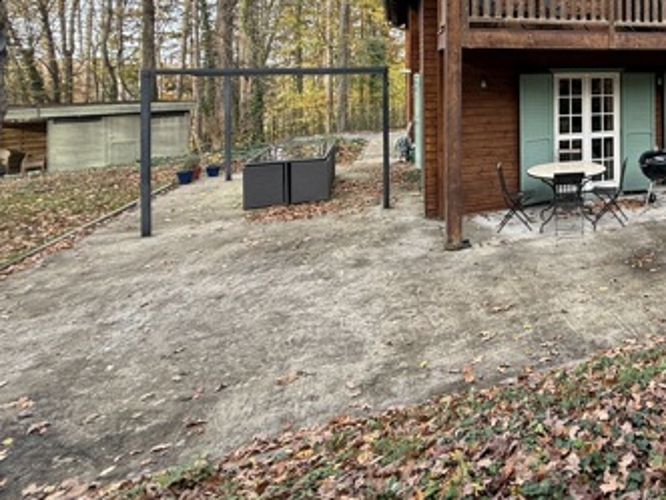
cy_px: 68
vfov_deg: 47.2
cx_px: 630
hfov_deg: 54.5
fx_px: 519
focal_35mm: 27
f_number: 2.2
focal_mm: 2.22
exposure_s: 1/99
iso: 80
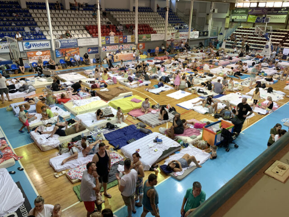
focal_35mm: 26
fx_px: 217
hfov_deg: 67.3
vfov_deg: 53.1
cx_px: 144
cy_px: 108
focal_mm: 4.25
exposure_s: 1/50
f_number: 1.8
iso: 80
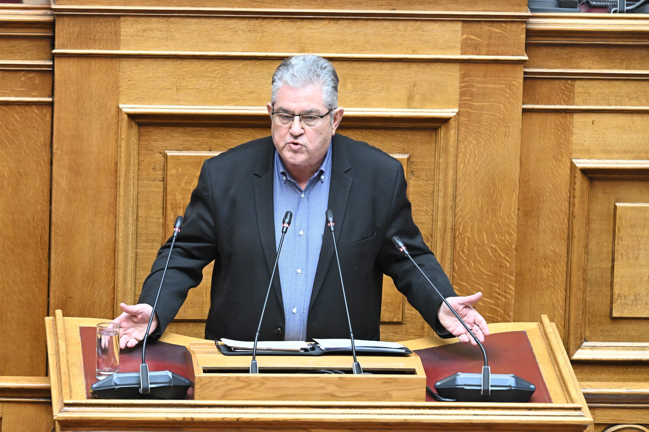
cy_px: 216
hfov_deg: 6.2
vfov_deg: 4.2
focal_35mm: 330
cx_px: 324
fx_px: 5949
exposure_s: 1/250
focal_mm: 330
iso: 7200
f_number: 6
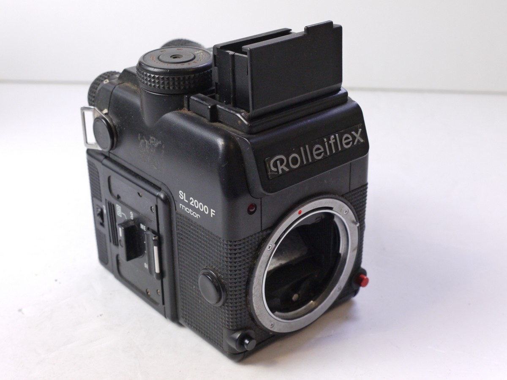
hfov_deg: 36.8
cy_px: 190
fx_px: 762
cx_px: 254
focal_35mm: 52
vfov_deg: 28.0
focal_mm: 26
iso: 800
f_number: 8
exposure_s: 1/30
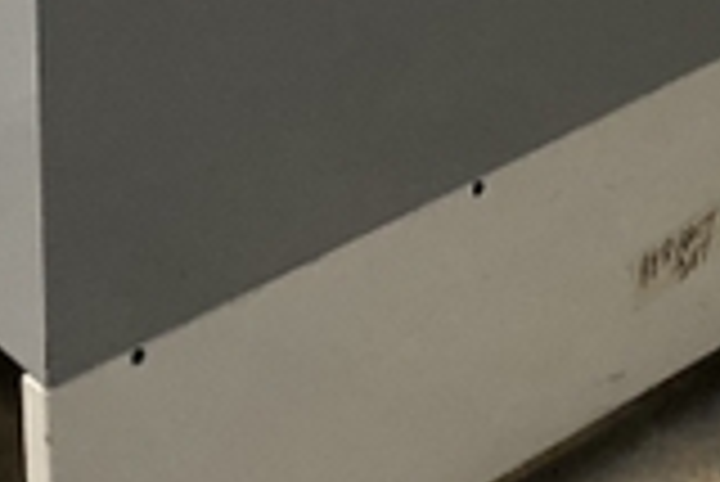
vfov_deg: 8.9
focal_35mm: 135
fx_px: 2702
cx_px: 410
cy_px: -806
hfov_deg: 15.2
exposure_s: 1/25
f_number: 1.8
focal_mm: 4.25
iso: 500
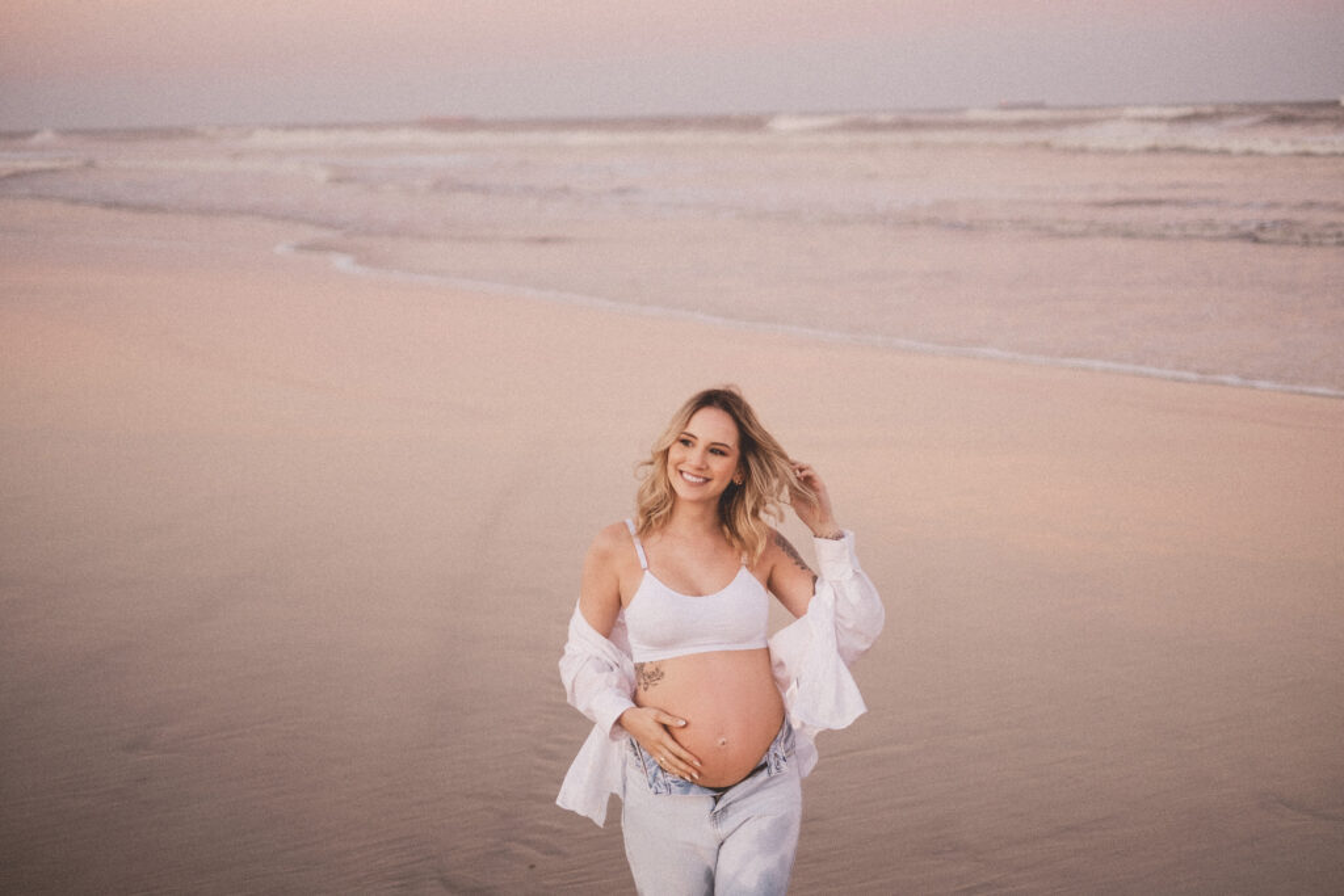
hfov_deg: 37.5
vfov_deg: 25.5
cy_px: 448
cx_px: 672
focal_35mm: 53
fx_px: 1979
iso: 320
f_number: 1.4
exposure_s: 1/600
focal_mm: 35
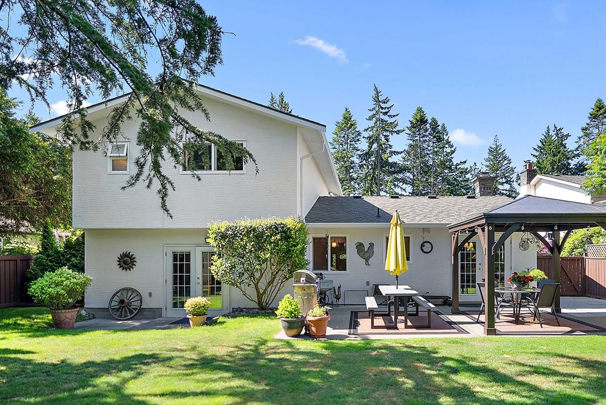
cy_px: 225
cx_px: 363
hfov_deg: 80.2
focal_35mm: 21
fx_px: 354
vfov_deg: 59.4
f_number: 7.1
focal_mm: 16
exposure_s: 1/640
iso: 400
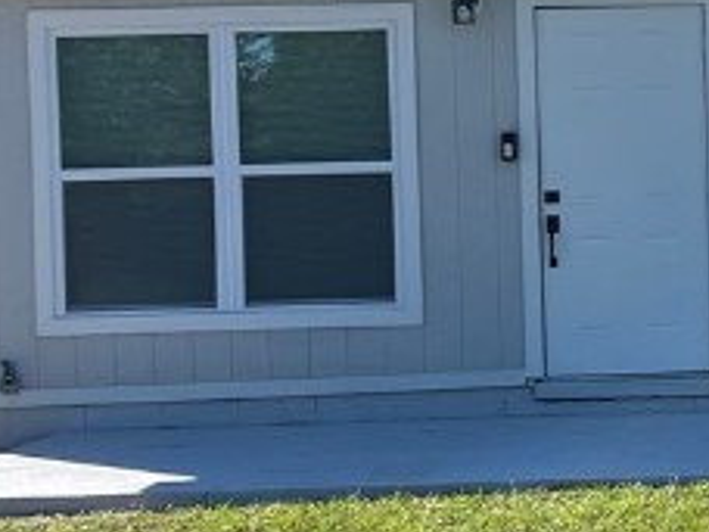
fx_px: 2396
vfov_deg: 12.7
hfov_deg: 15.7
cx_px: 1020
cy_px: 218
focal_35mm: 117
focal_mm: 5.7
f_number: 1.5
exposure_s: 1/3571
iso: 50
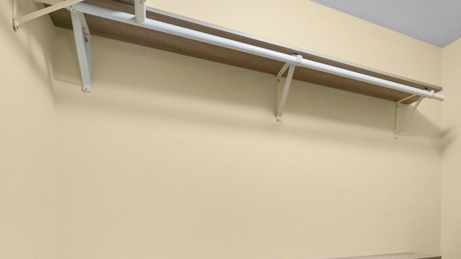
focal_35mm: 25
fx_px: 306
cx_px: 349
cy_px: 219
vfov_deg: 43.1
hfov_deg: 69.0
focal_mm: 12
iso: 1600
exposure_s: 1/2.5
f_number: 8
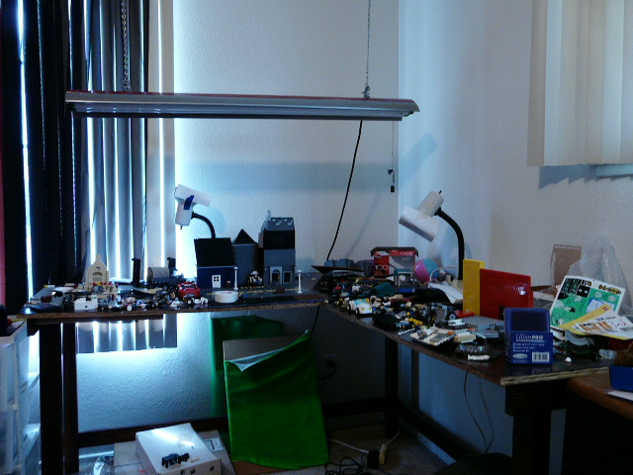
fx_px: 512
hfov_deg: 63.4
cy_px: 238
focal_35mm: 28
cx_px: 316
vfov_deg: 49.7
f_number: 2.8
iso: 200
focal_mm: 4.6
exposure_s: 1/8
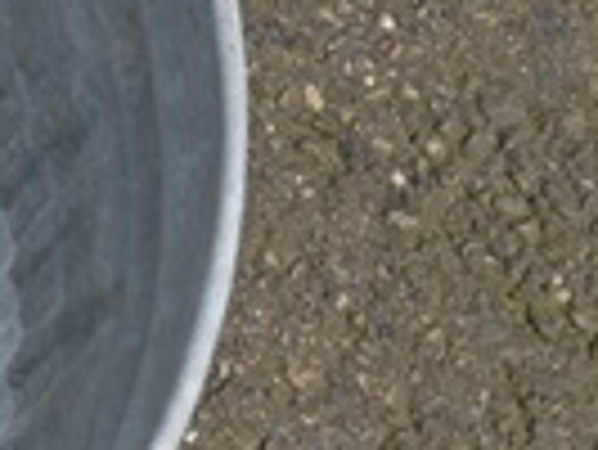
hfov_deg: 10.3
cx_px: -681
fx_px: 2991
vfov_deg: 8.6
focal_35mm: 173
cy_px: 176
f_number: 5.6
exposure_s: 1/125
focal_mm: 24
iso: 110
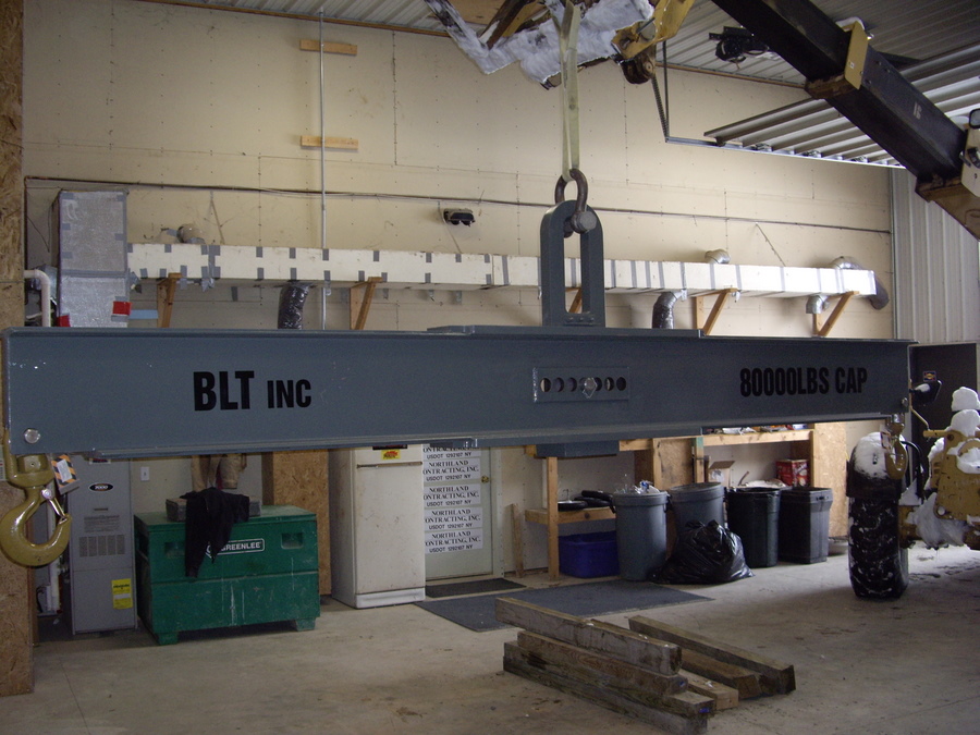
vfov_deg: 37.7
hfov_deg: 49.0
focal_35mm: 38
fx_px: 1076
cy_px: 368
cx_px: 490
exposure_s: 1/80
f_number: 2.8
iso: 200
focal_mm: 7.9
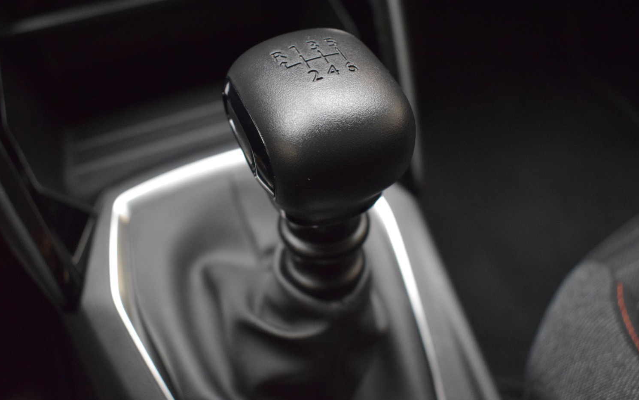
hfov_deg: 52.7
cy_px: 212
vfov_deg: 34.4
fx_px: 644
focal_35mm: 37
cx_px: 318
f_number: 4
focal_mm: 24
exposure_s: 1/40
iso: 3200
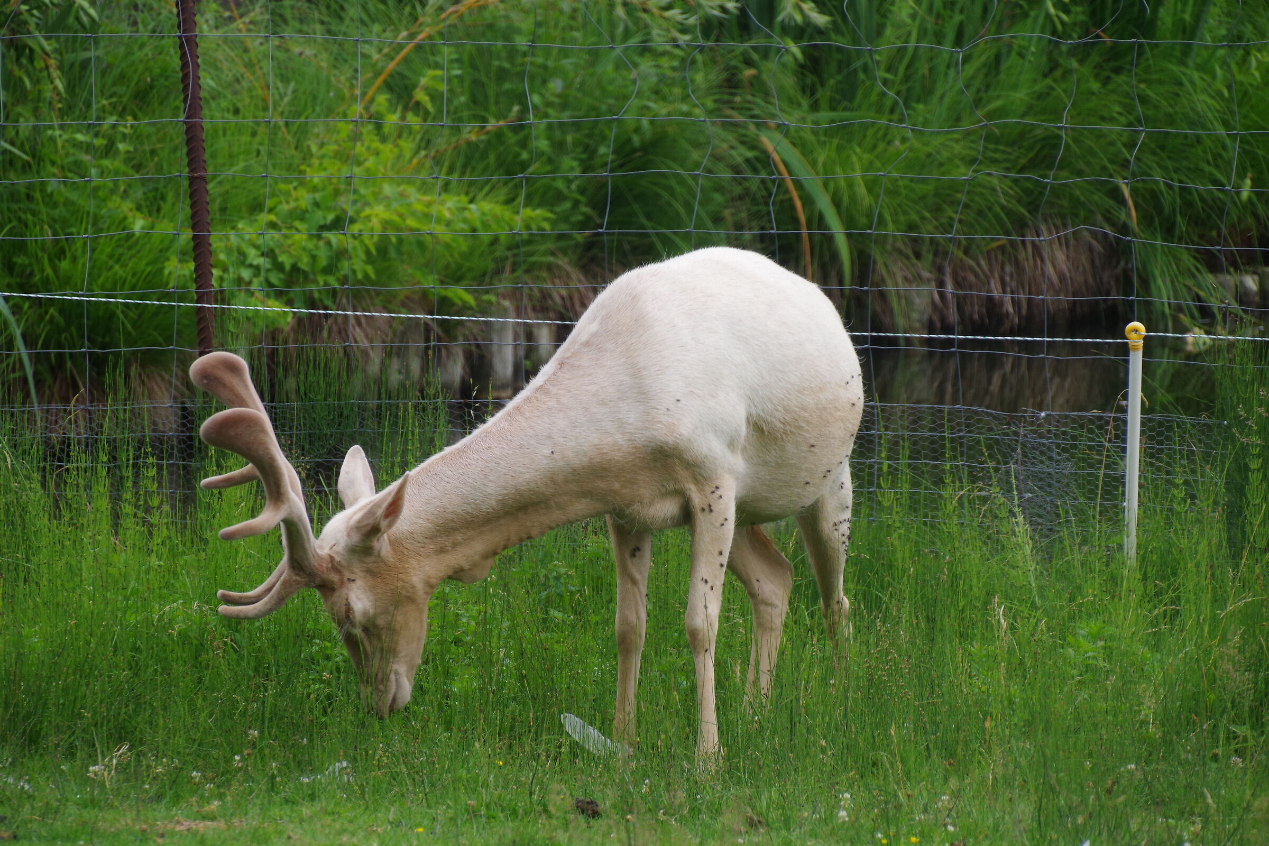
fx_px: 14275
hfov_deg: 5.1
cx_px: 634
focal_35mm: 405
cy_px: 423
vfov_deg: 3.4
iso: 400
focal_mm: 270
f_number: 10
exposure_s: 1/320
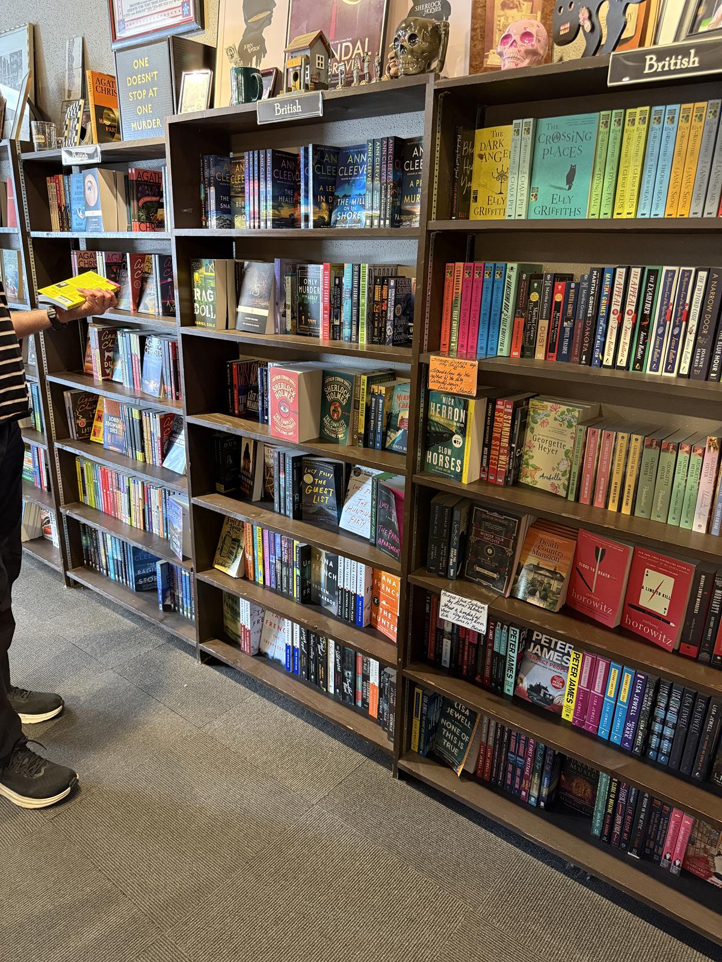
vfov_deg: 71.6
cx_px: 361
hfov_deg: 56.8
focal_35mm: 24
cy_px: 481
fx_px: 667
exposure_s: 1/60
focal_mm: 6.76
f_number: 1.78
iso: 500
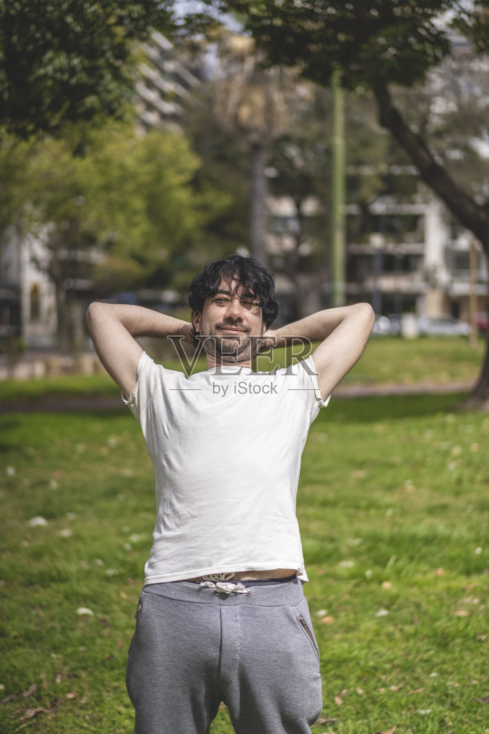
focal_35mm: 55
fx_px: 1120
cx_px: 244
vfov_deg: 36.2
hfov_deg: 24.6
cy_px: 367
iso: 160
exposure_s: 1/8000
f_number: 1.8
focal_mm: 55
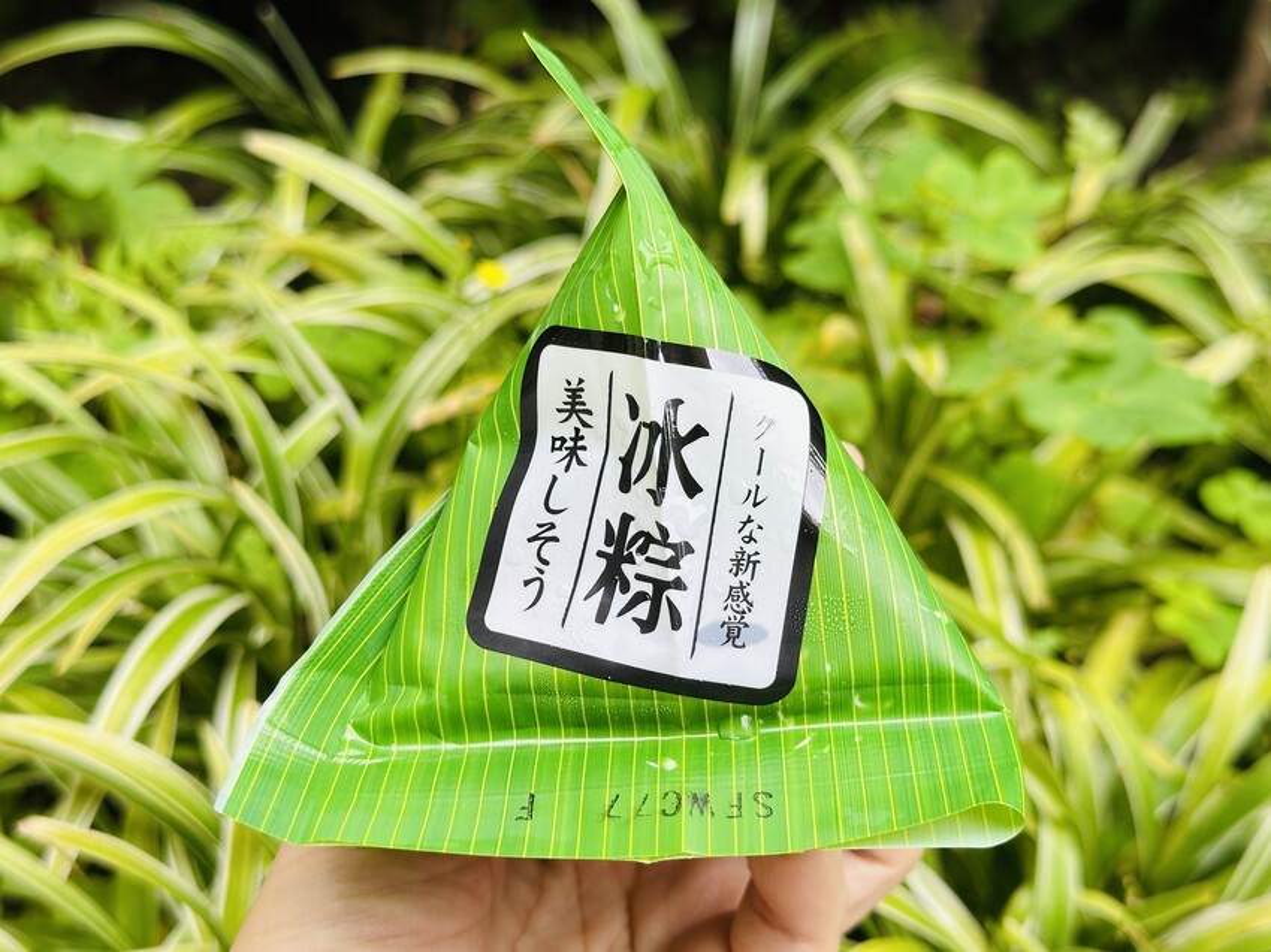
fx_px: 1762
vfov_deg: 30.3
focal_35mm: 48
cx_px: 636
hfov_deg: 39.7
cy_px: 476
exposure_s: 1/473
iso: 64
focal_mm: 6.86
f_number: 1.78
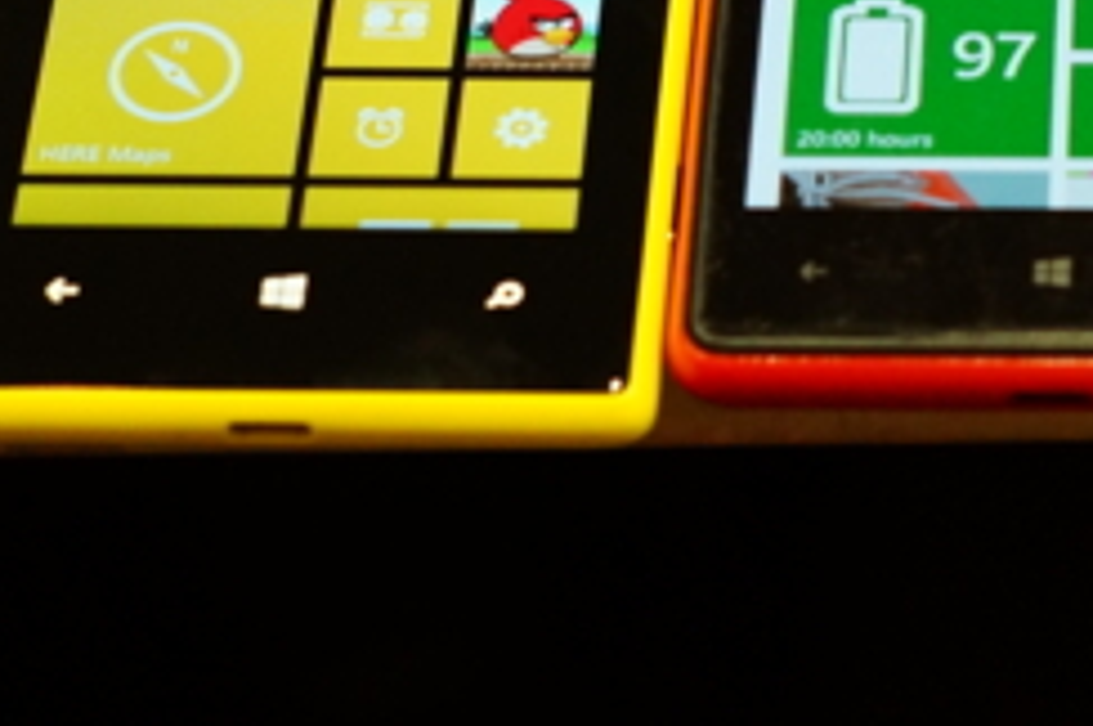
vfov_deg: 6.9
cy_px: -119
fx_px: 5973
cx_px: 1326
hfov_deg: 10.3
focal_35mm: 197
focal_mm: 50
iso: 1250
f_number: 4
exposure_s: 1/80
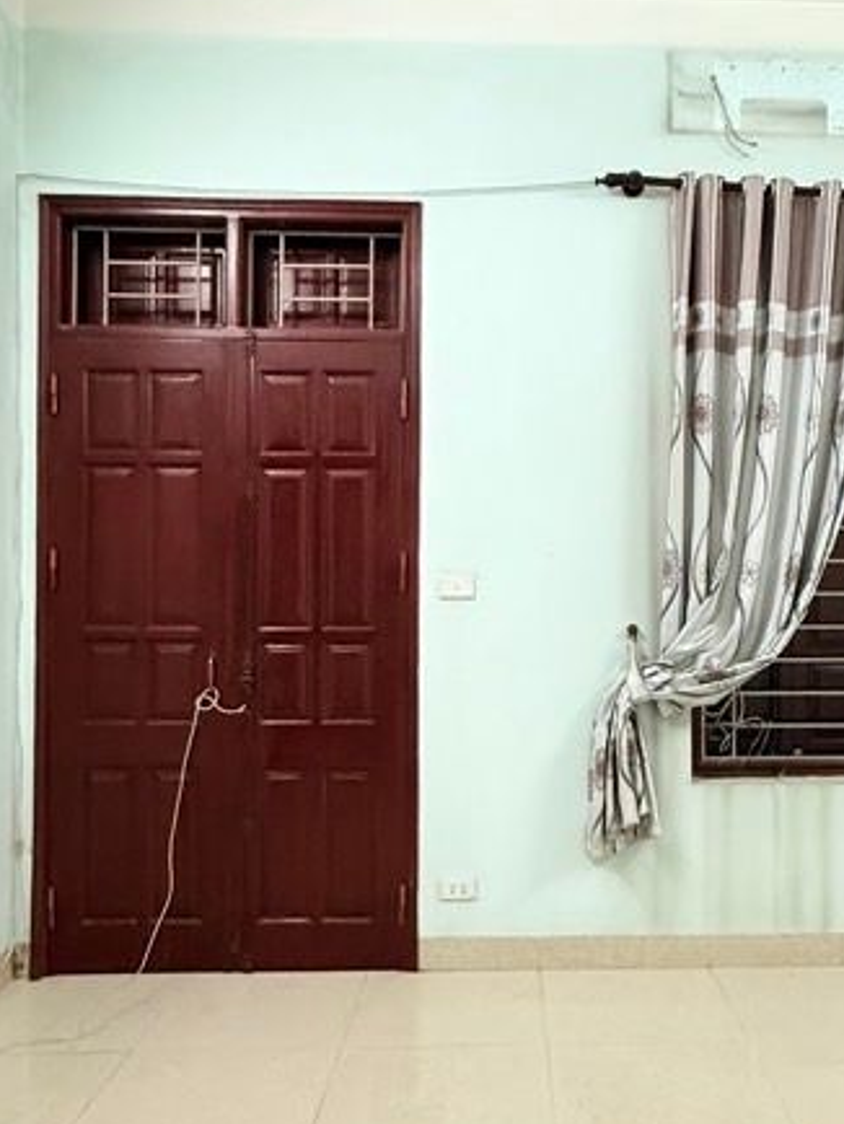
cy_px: 580
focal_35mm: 33
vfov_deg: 55.3
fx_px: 1072
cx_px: 554
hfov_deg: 42.5
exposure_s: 1/60
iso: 800
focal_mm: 2.22
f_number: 2.2
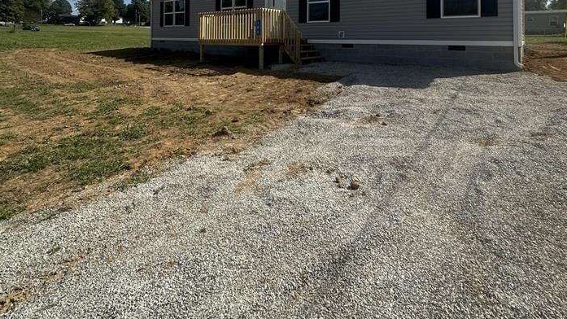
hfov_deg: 83.8
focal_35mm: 21
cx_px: 290
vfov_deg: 48.0
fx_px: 316
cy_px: 31
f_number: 2.2
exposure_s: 1/2353
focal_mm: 2.22
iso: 50
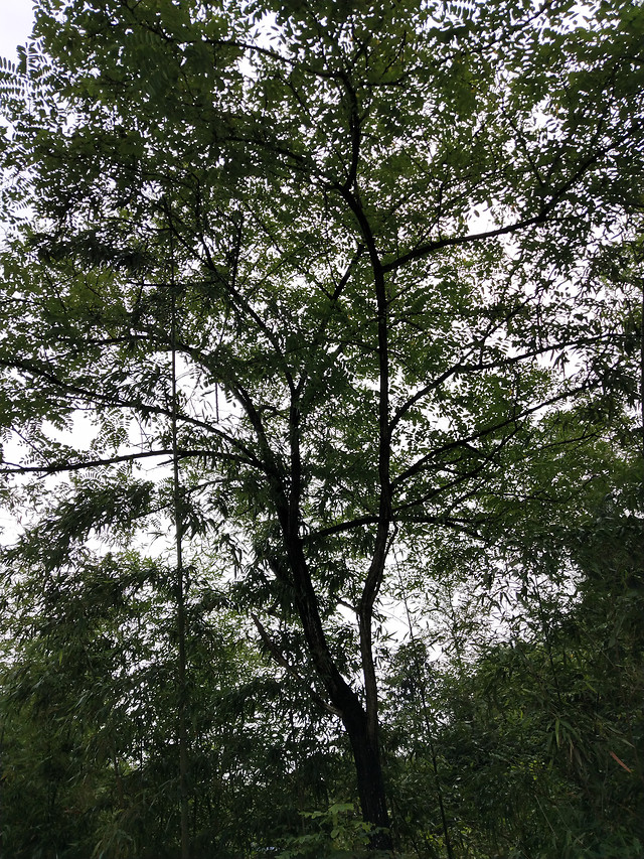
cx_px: 322
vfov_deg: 60.0
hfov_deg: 46.8
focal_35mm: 30
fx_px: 744
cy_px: 430
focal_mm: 3.95
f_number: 1.8
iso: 104
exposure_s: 1/676
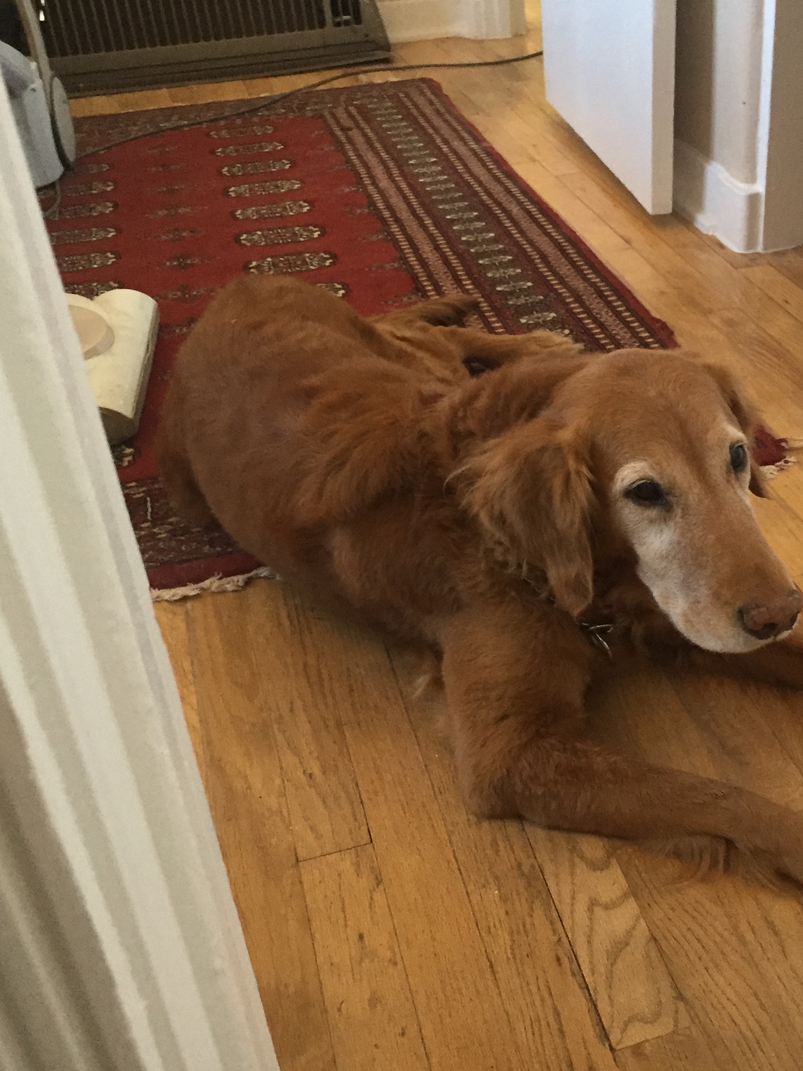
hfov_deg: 36.4
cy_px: 538
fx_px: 1206
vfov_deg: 47.9
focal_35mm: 39
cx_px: 547
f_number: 2.2
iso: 200
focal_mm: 4.15
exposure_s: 1/30
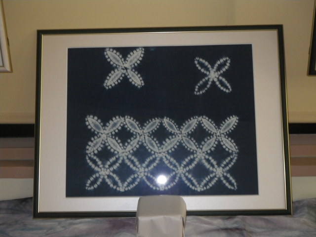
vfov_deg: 28.6
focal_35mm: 51
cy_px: 118
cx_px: 158
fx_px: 466
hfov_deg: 37.5
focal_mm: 9.1
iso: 400
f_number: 4.4
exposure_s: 1/60
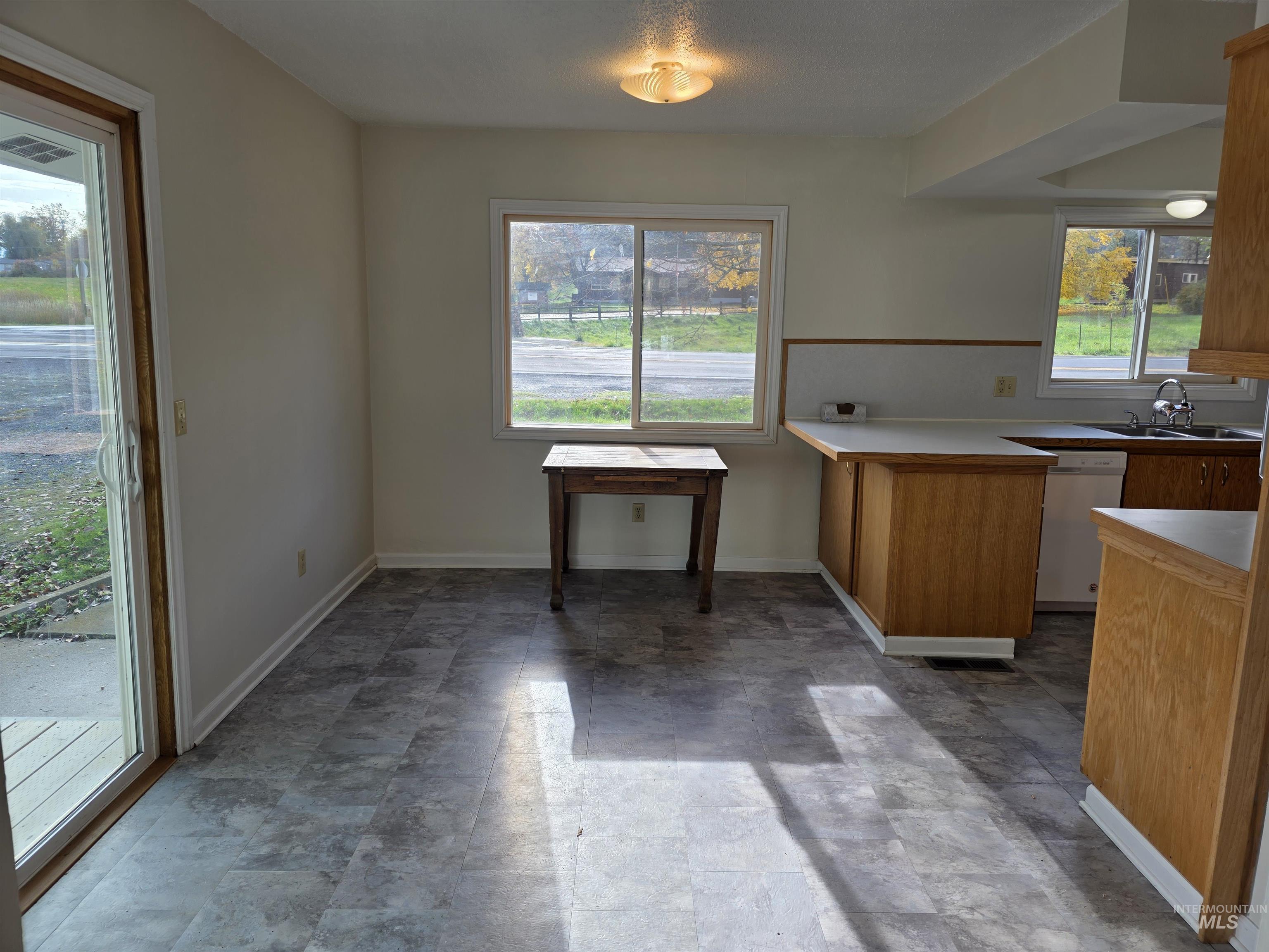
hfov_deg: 73.9
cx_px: 634
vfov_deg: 58.9
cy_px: 476
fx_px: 843
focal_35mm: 23
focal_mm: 6.3
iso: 12
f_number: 1.7
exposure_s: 1/134
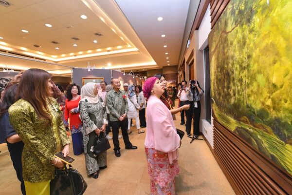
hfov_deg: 104.3
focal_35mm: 14
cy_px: 98
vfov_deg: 81.2
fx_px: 114
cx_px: 146
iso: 3200
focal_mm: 14
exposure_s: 1/125
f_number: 7.1
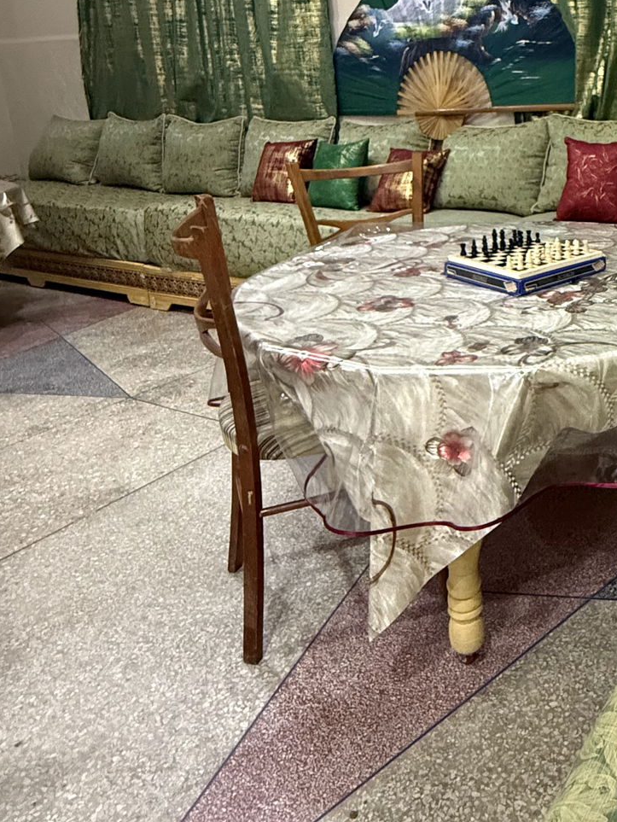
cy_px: 258
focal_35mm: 31
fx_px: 736
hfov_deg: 40.6
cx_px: 597
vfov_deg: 56.8
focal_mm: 2.22
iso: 800
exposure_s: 1/50
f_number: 2.2
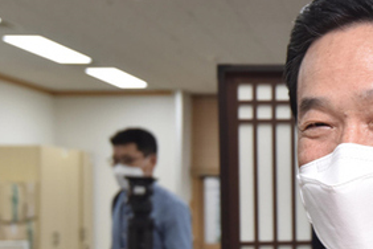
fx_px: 705
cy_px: 244
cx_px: 373
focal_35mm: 68
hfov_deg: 27.9
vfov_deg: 19.5
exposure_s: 1/200
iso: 1000
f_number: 5.6
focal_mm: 30
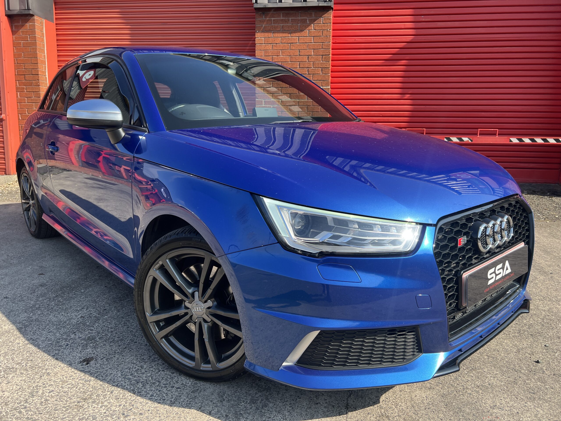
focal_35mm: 26
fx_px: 421
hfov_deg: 67.3
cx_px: 280
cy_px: 210
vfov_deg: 53.1
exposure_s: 1/1135
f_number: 1.5
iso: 50
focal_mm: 5.7
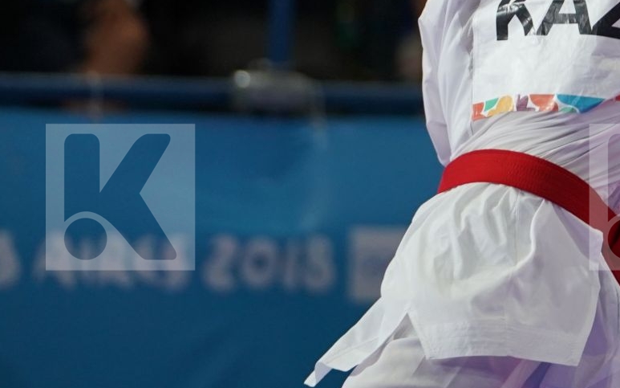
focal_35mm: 584
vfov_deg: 2.2
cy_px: -88
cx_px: 664
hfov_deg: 3.6
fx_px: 9867
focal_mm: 164
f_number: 2.8
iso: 1000
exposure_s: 1/1000
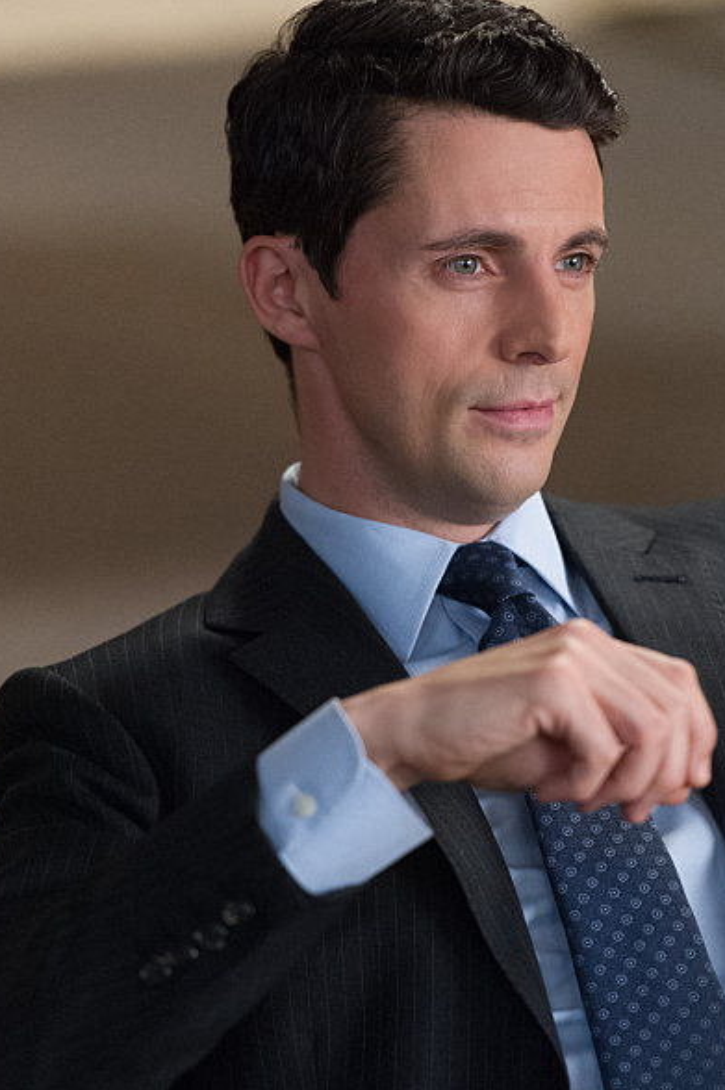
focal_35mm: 272
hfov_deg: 5.0
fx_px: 8231
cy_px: 606
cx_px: 439
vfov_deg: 7.6
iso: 5000
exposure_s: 1/160
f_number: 2.8
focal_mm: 200
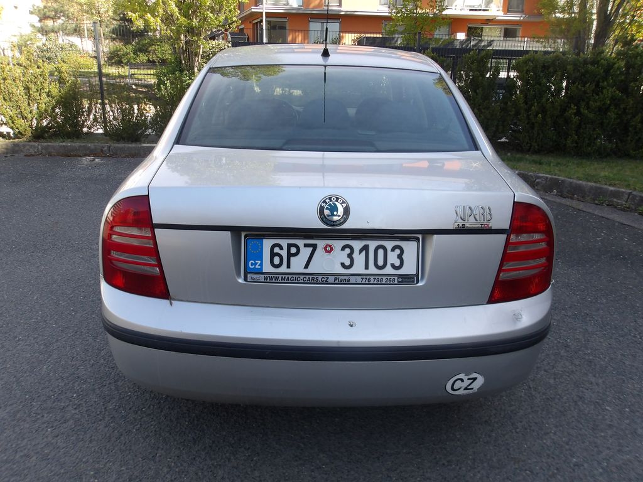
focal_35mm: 27
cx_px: 322
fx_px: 502
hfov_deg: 65.3
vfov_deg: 51.4
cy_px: 241
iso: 100
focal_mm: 4.9
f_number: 3
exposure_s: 1/335
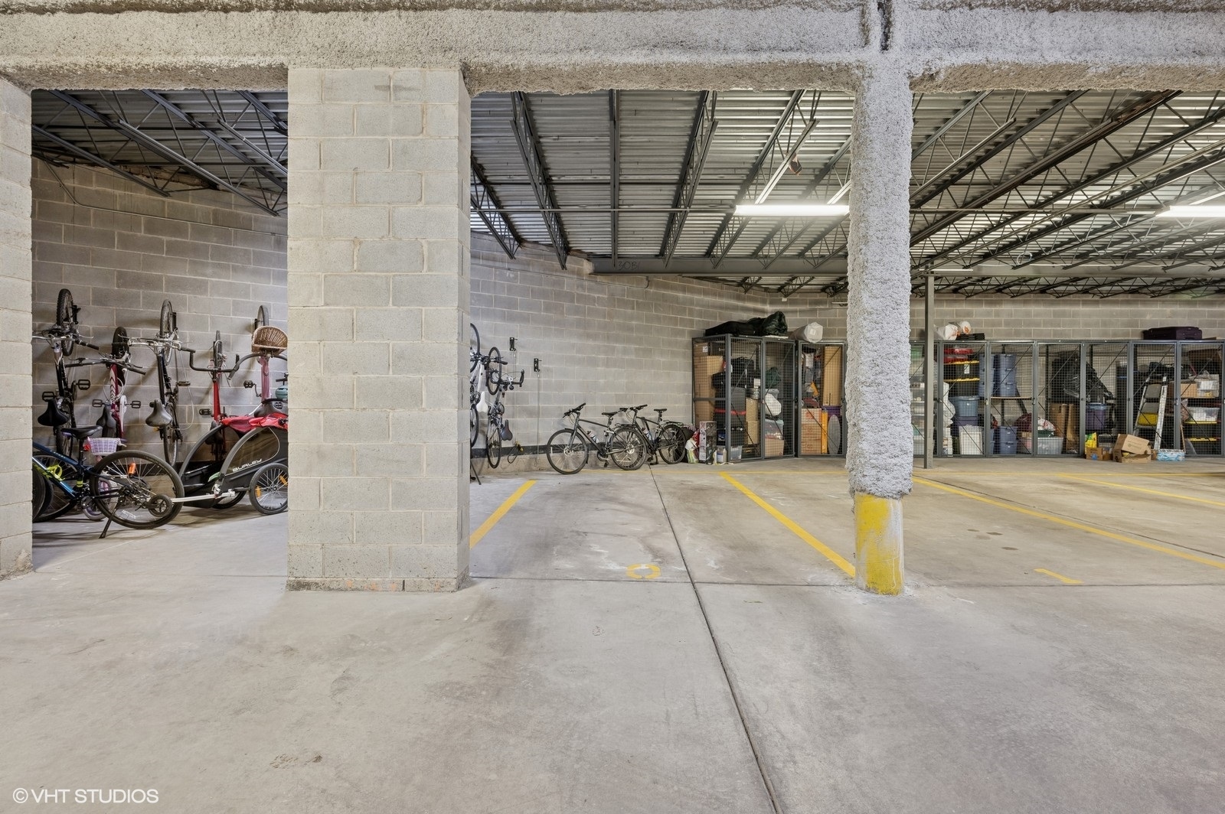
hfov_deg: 93.3
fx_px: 578
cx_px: 612
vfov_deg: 70.3
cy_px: 407
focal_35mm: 17
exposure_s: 2.5
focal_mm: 17
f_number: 10
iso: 100
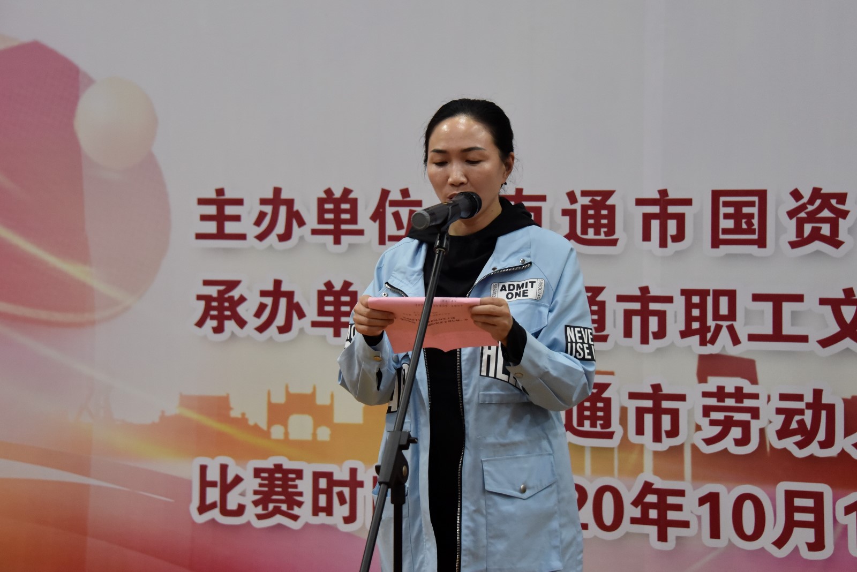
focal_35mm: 82
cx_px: 428
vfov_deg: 16.7
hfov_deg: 24.8
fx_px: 1953
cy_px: 286
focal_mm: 82
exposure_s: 1/60
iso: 2000
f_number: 5
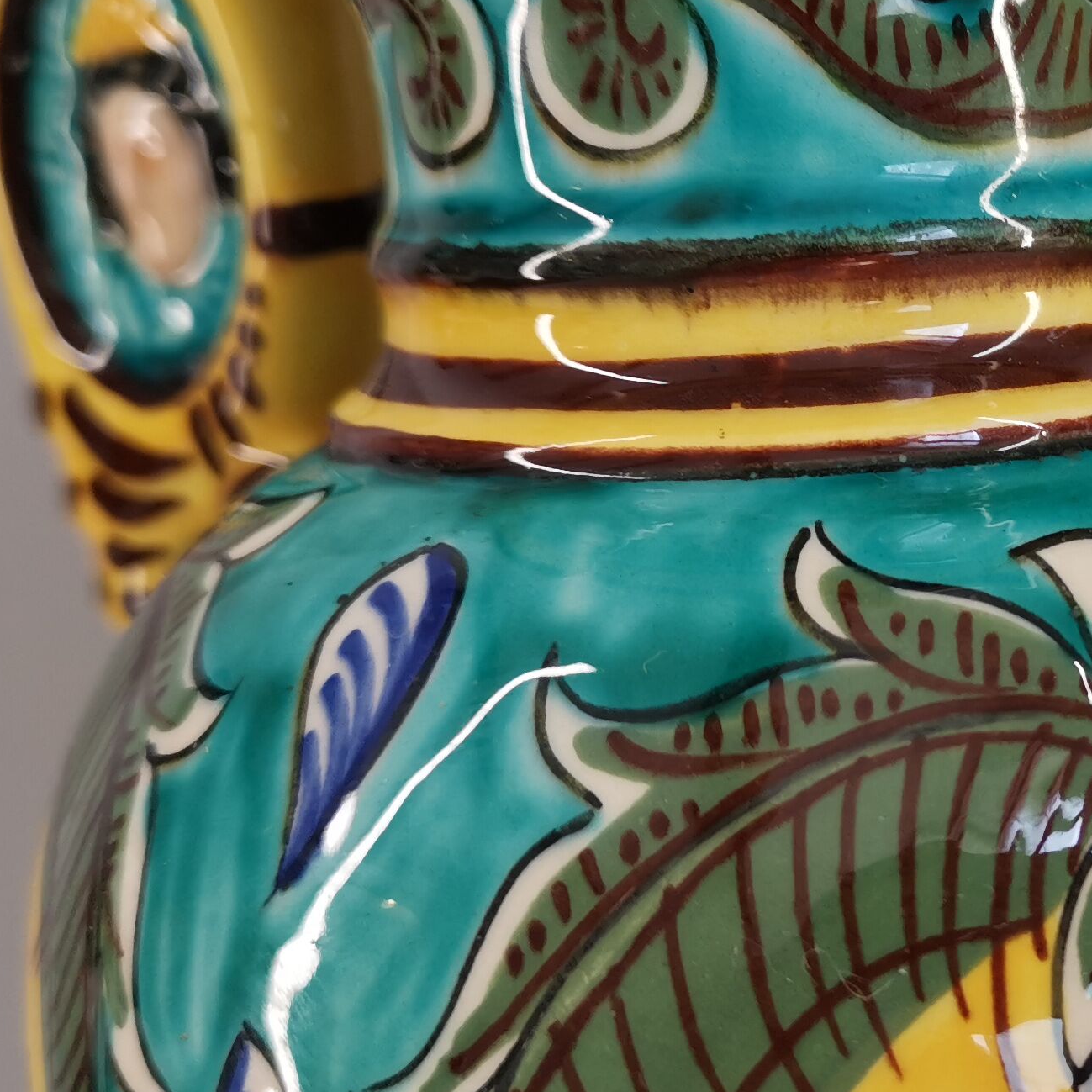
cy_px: 487
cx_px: 1119
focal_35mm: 67
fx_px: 2391
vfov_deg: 25.7
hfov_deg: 24.4
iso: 64
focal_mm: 5.58
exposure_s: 1/100
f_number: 1.8
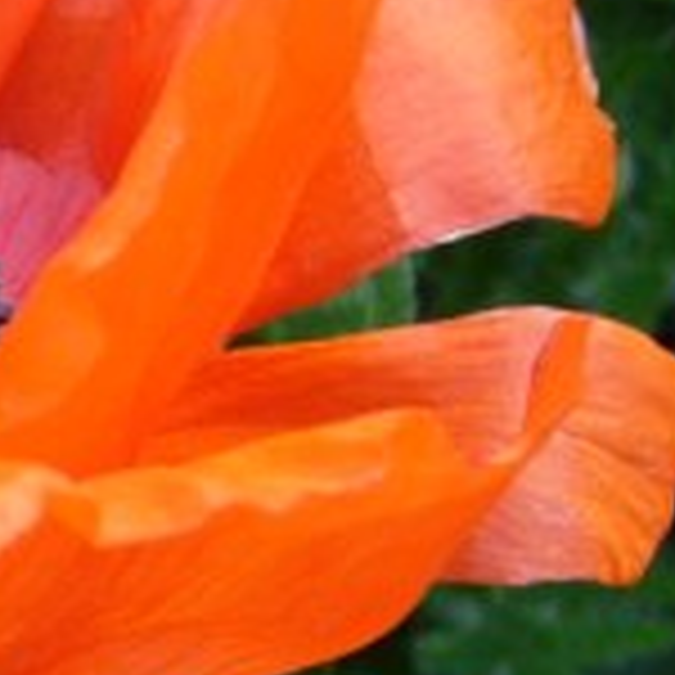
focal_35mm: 217
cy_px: 576
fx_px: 4787
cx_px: -266
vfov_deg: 8.0
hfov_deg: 7.9
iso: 50
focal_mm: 7.5
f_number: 2.7
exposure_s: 1/53.8
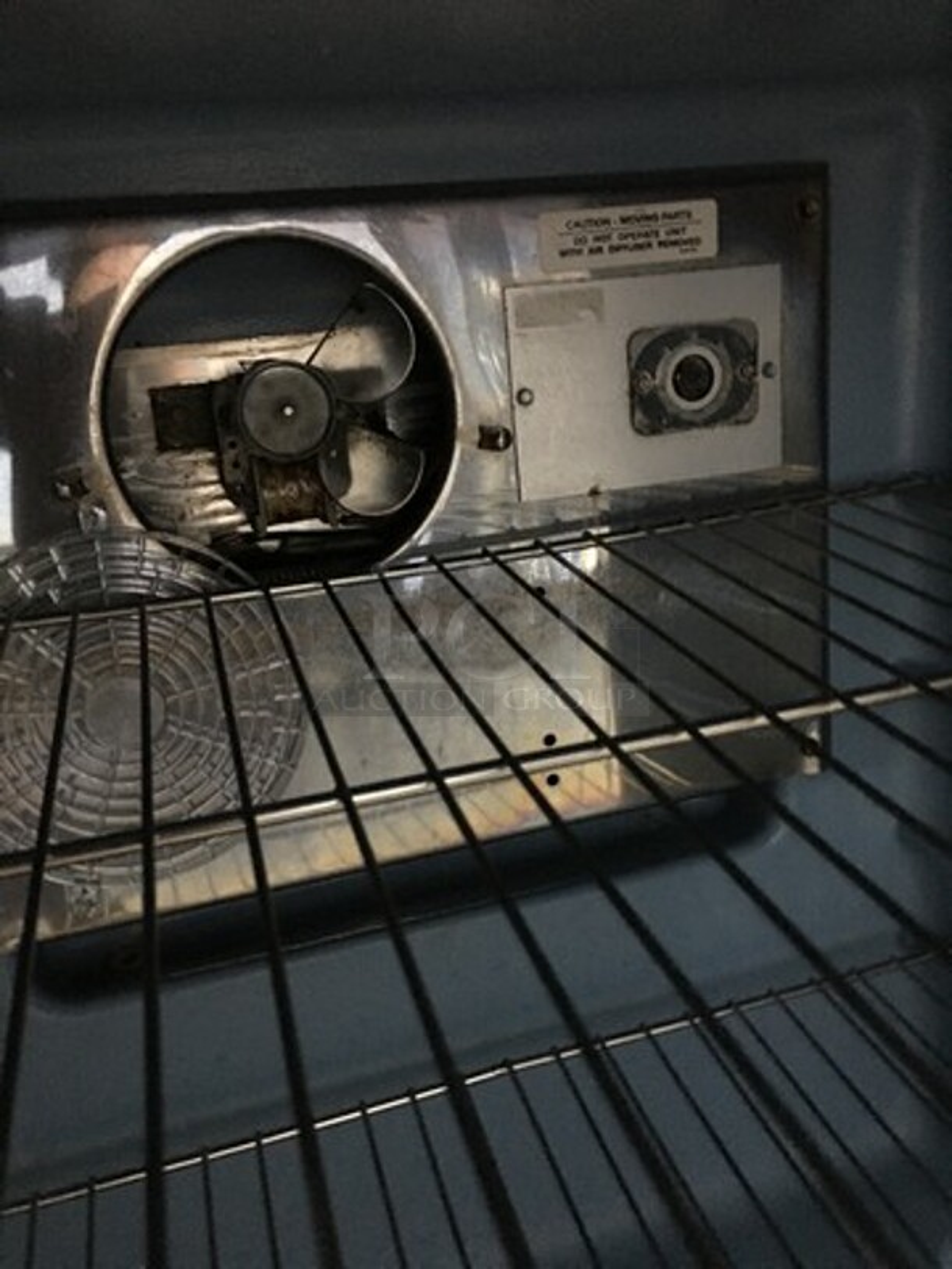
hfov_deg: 48.2
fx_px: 1063
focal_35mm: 29
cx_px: 476
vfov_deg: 61.7
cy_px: 634
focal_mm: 4.15
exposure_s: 1/4
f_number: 2.2
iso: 200
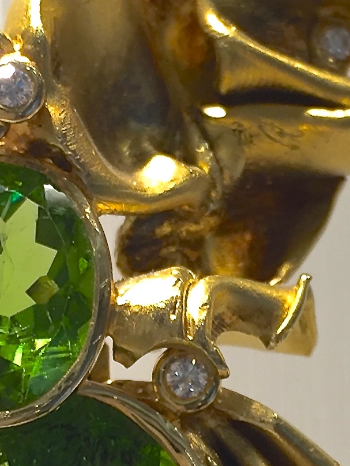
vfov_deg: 16.8
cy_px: 305
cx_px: 193
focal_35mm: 117
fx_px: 1577
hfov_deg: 12.7
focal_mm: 4.15
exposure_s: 1/50
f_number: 2.2
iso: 40
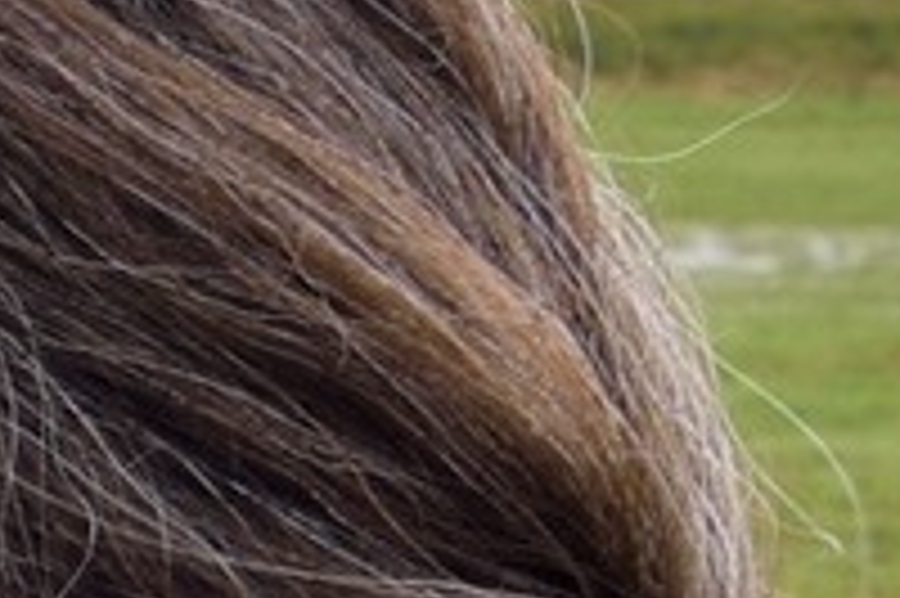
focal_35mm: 256
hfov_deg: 6.9
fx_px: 6395
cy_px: 1722
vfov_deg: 5.1
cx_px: -2200
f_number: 14
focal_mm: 32
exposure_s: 1/80
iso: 800
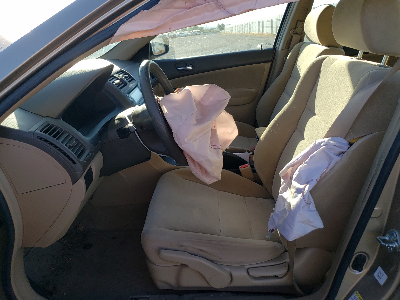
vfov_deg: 51.4
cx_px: 201
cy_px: 147
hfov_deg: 65.3
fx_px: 312
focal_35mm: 27
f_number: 1.5
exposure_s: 1/909
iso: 50
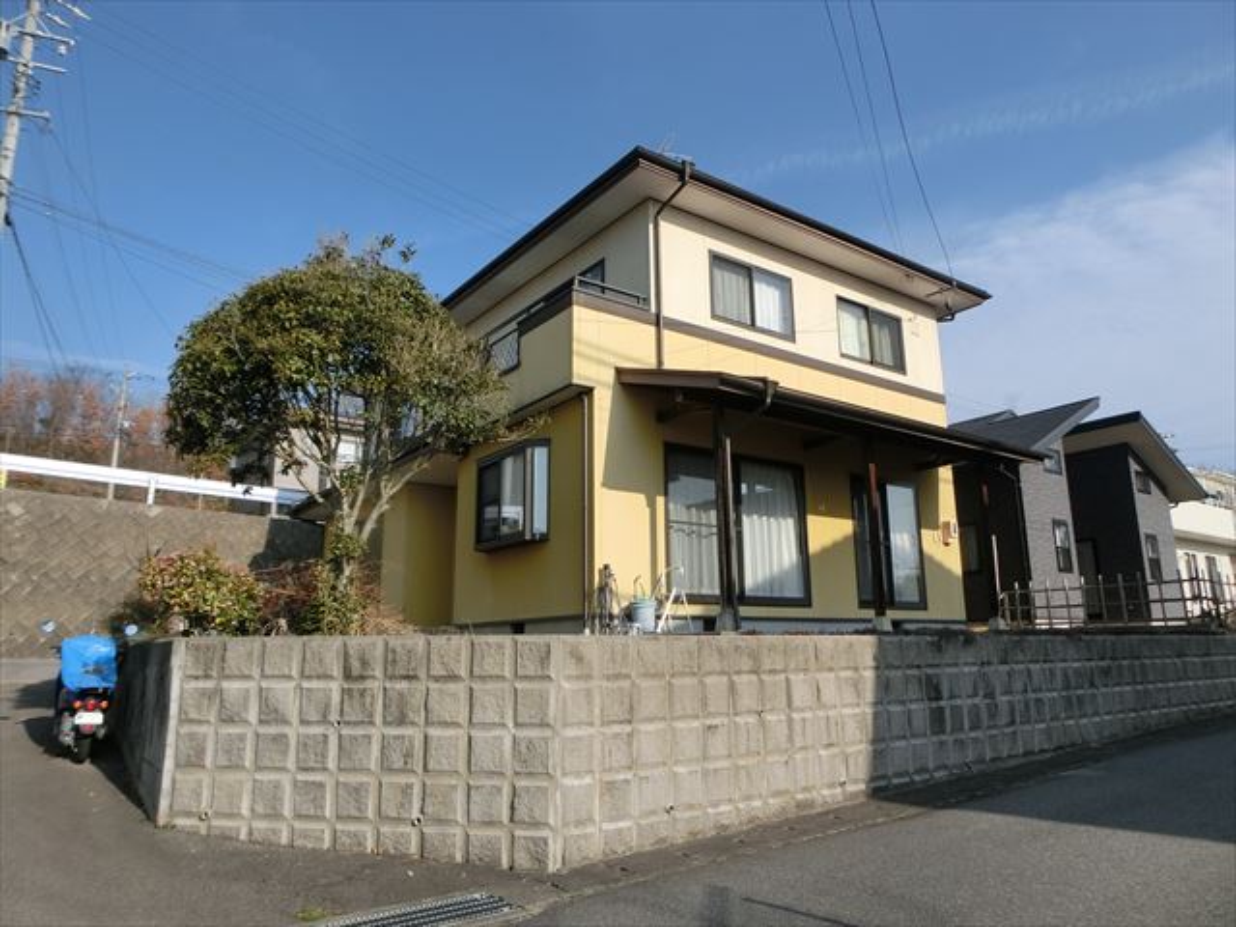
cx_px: 618
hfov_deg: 71.6
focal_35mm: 24
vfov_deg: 56.8
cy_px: 464
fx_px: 857
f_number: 7.9
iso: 80
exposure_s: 1/200
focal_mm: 4.24
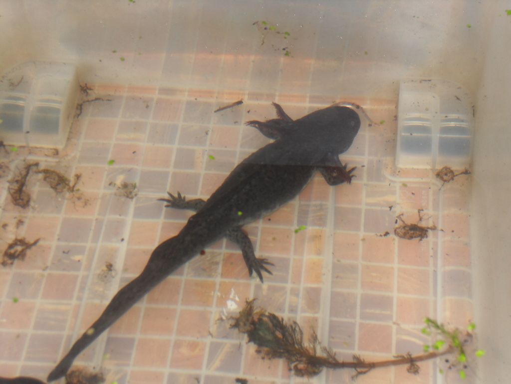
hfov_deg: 26.0
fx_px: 1107
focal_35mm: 75
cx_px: 256
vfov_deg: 19.6
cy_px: 192
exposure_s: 1/90
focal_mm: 16.1
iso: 200
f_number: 4.9
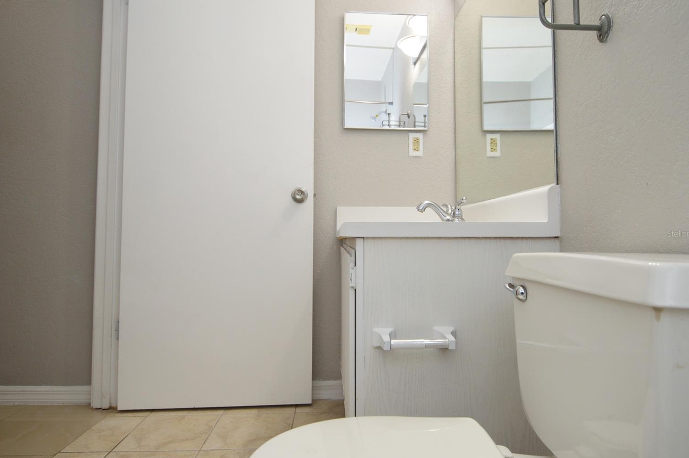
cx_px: 344
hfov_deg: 87.0
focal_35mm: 19
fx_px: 363
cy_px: 234
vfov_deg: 64.4
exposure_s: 1/60
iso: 450
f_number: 4
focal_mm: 12
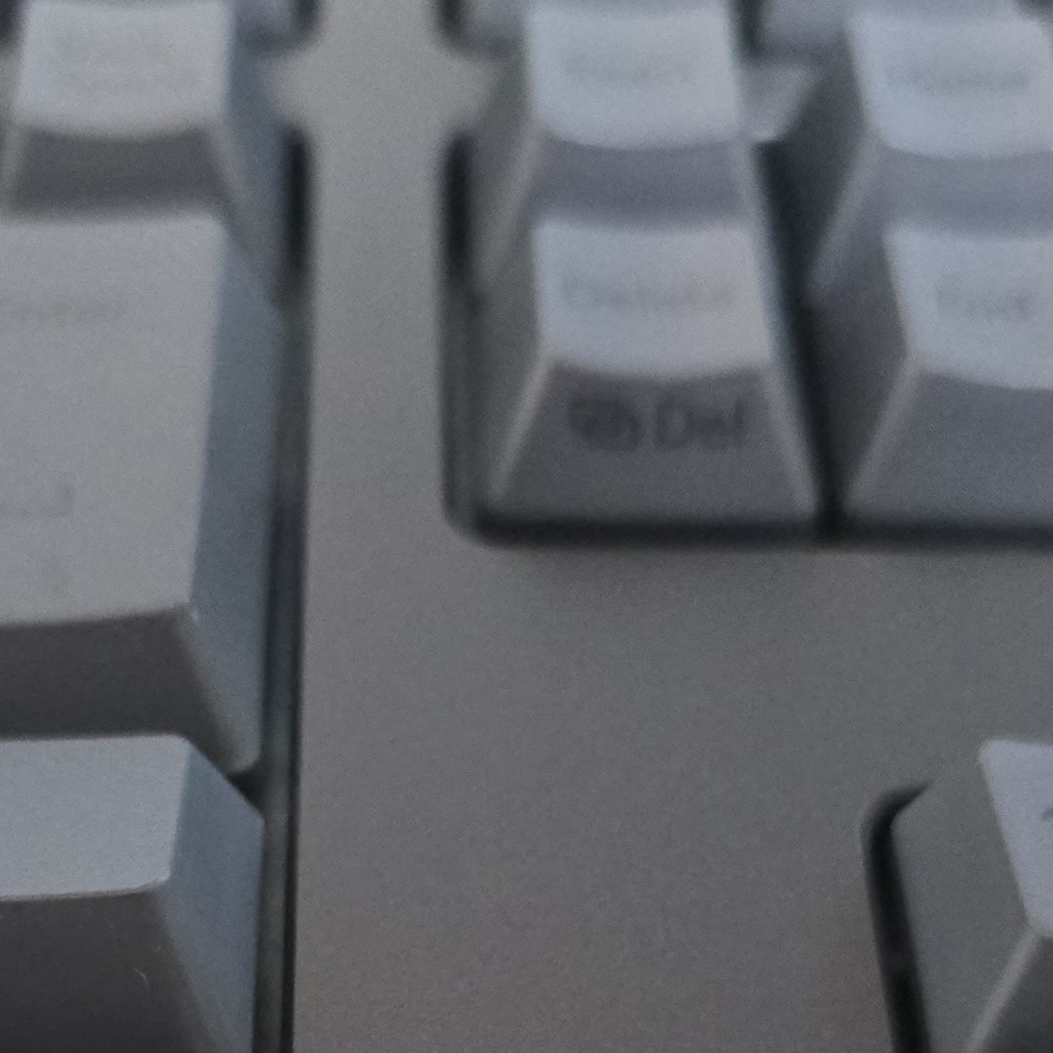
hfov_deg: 27.2
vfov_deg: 25.4
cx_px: 409
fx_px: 2168
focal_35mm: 63
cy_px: 1140
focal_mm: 6.3
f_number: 1.7
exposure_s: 1/34.6
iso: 1250
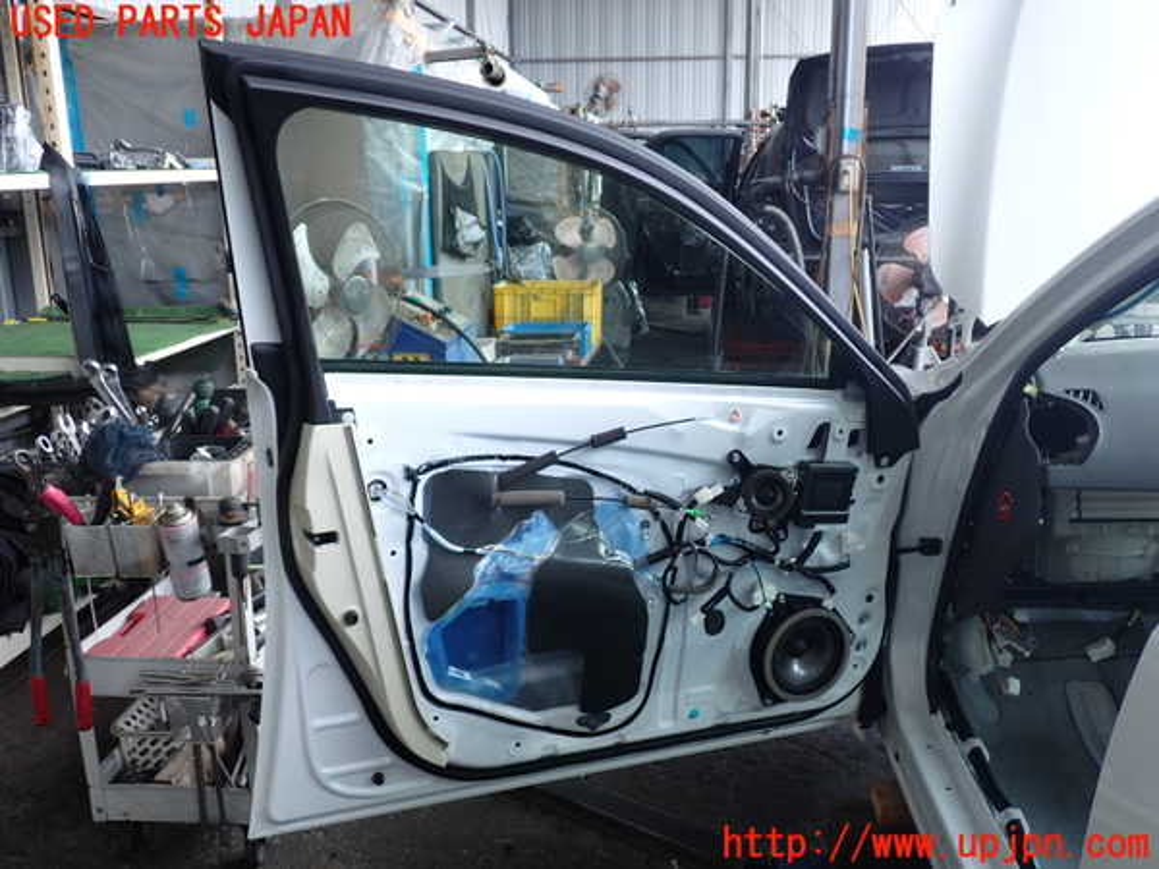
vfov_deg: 44.2
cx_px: 580
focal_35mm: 32
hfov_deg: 56.8
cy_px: 434
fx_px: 1071
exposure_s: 1/125
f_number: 2.4
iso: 125
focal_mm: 5.79
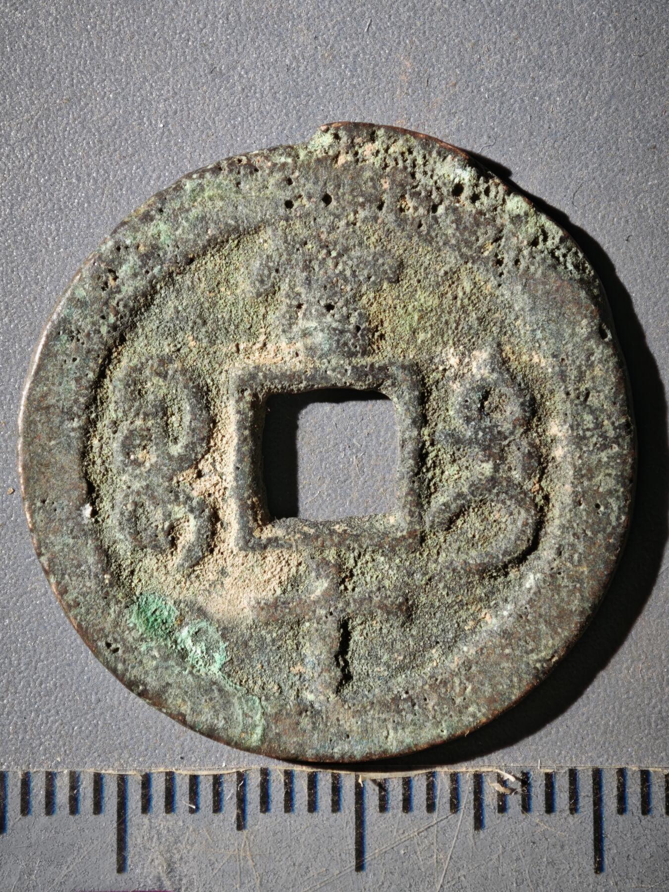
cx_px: 334
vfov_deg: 19.4
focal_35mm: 101
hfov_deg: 14.6
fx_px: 2603
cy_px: 446
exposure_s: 1/100
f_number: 2
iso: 125
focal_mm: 9
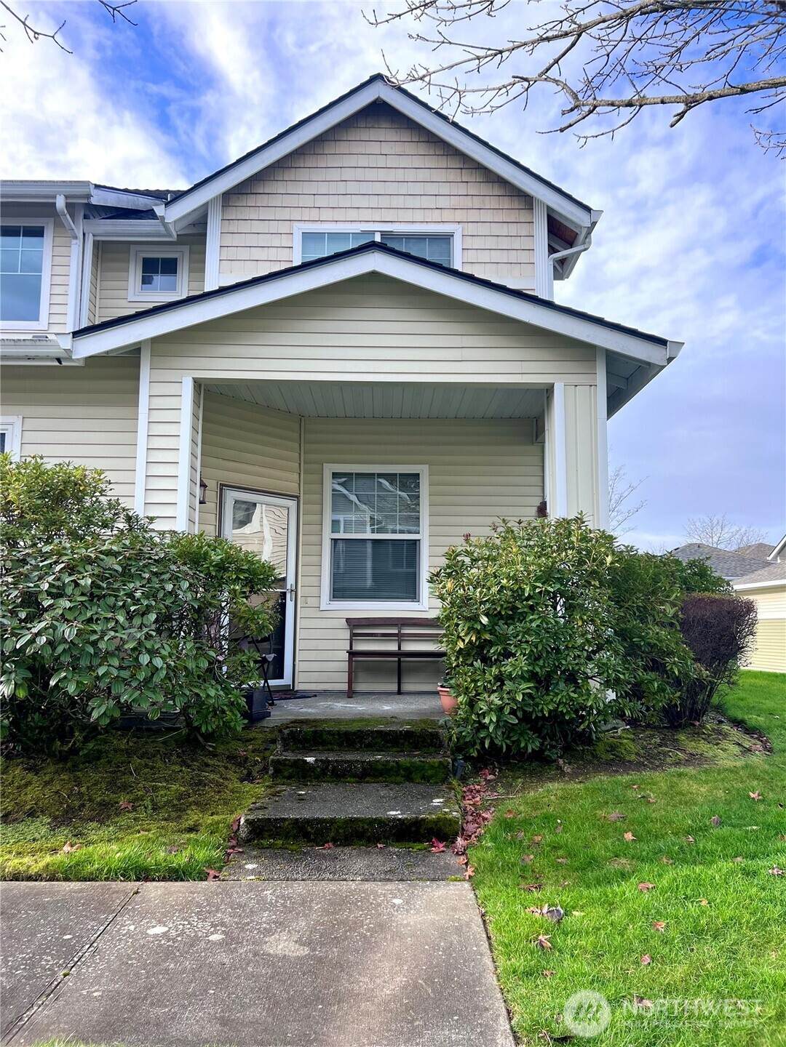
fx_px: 787
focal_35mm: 26
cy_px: 524
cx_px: 393
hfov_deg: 53.1
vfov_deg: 67.3
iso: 50
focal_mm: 5.7
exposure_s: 1/1079
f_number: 1.5
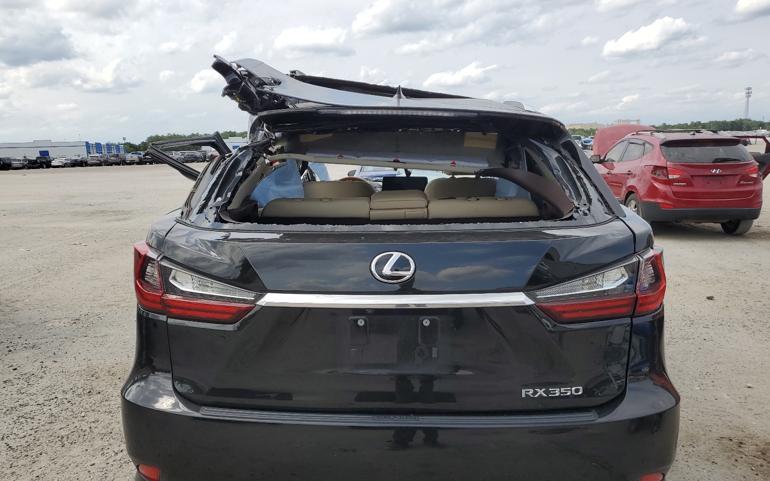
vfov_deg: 44.3
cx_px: 390
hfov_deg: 66.5
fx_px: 588
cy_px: 287
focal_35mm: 28
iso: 50
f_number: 1.5
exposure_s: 1/2500
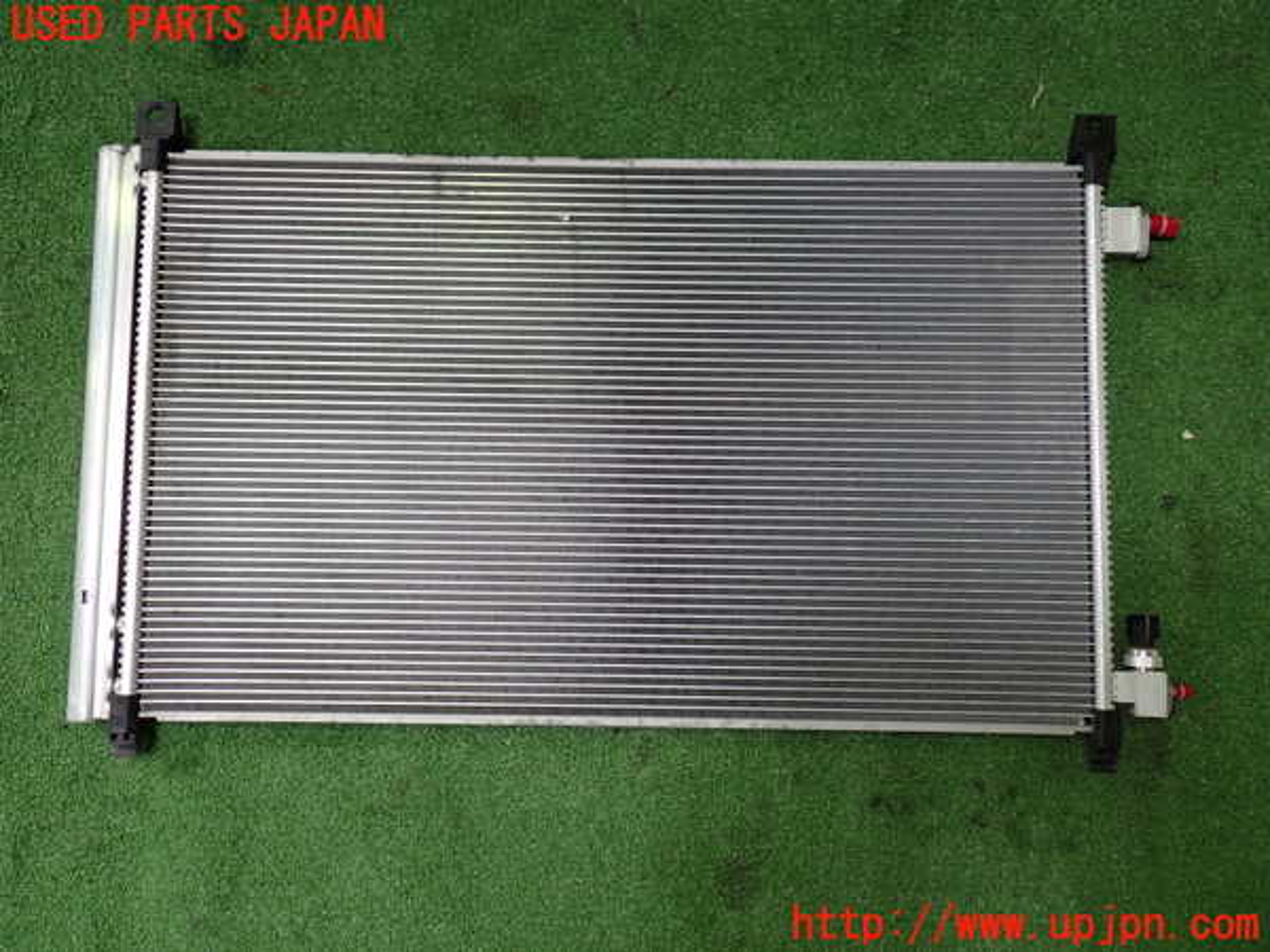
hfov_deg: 60.0
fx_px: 1101
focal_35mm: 30
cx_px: 635
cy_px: 476
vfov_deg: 46.8
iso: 160
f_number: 2.3
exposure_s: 1/60
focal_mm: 5.4
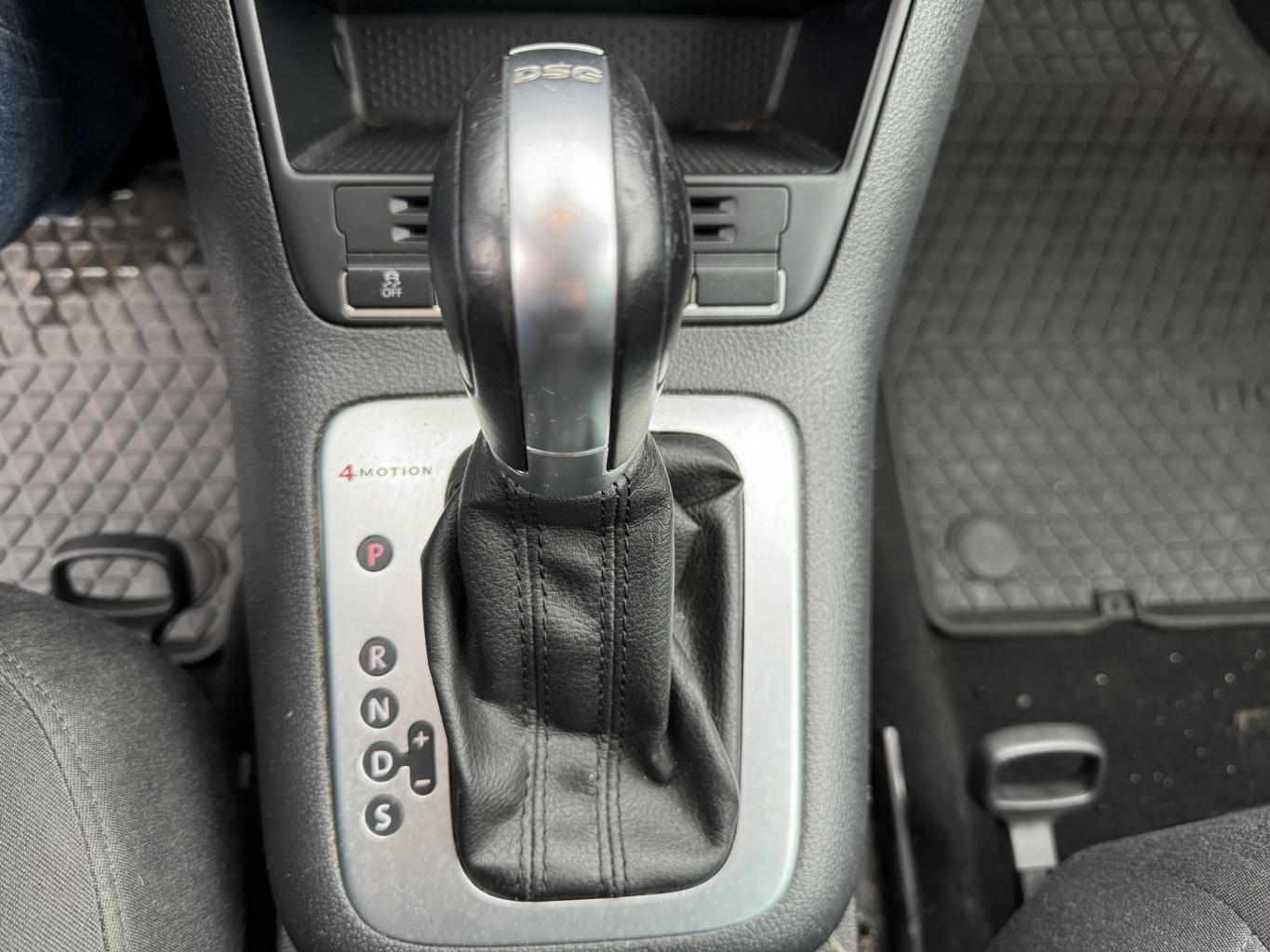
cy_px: 476
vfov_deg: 56.8
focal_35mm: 24
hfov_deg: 71.6
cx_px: 635
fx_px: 881
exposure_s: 1/121
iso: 200
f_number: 1.78
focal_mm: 6.76
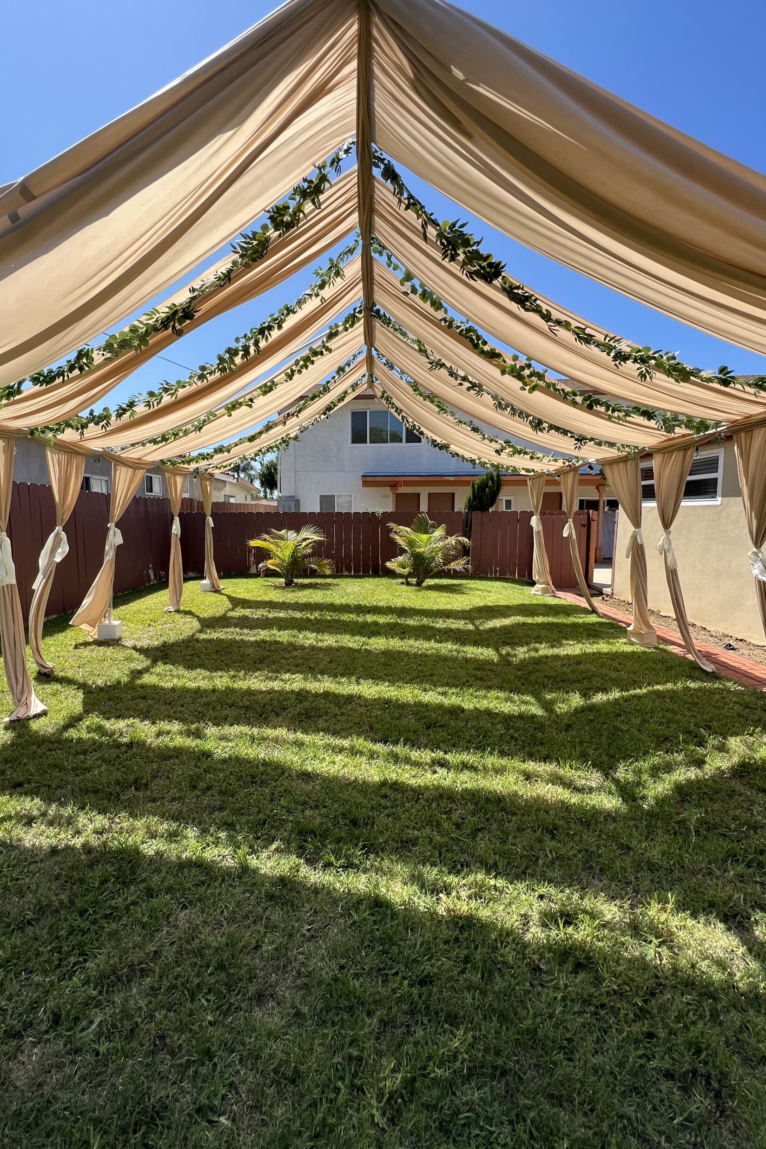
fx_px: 447
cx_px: 351
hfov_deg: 81.0
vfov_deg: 104.2
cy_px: 566
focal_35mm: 14
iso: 32
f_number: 1.8
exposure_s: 1/927
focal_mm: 1.57
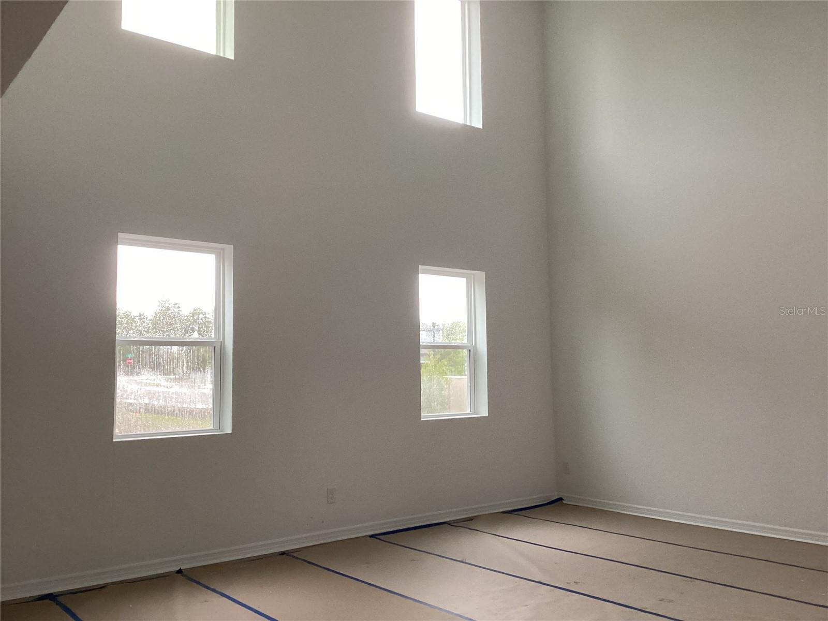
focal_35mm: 31
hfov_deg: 58.4
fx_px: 742
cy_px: 310
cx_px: 414
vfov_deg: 45.4
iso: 250
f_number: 2.4
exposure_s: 1/60
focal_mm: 3.3
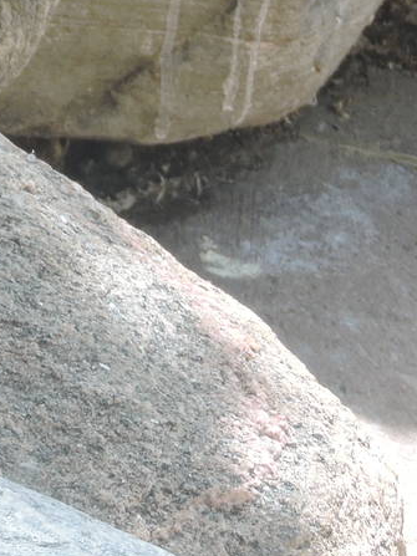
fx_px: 7762
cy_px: -65
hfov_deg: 3.1
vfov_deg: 4.1
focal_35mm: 483
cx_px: -317
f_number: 4.3
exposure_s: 1/160
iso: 100
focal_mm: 24.1
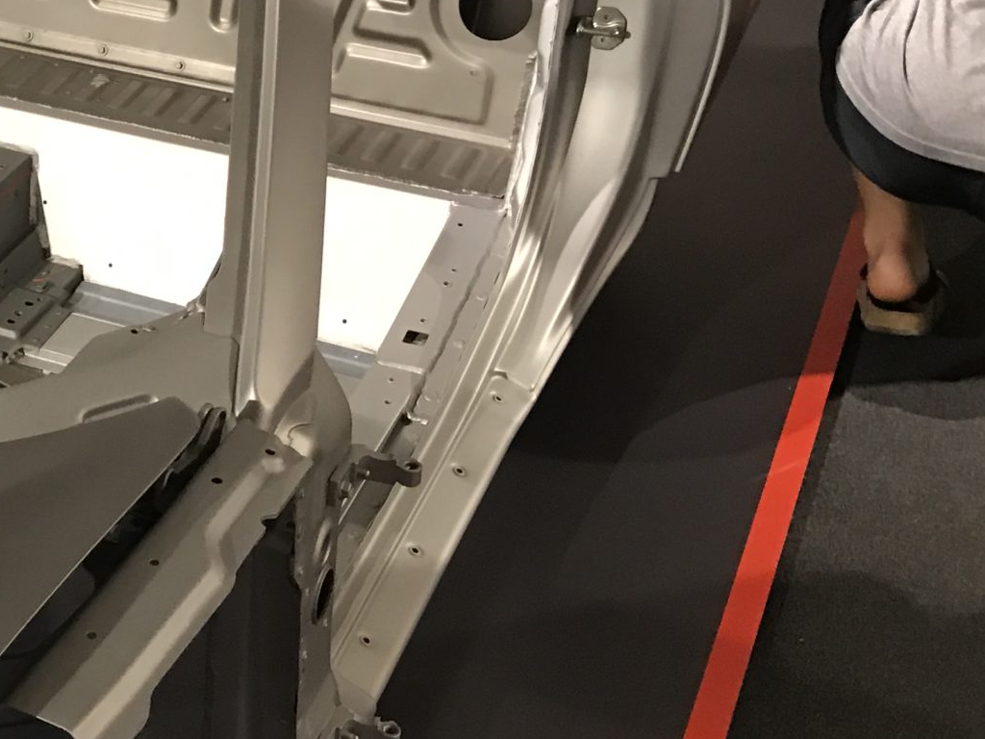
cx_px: -41
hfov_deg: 26.1
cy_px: 264
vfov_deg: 21.0
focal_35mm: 70
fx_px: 1992
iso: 80
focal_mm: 3.99
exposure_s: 1/17
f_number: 1.8
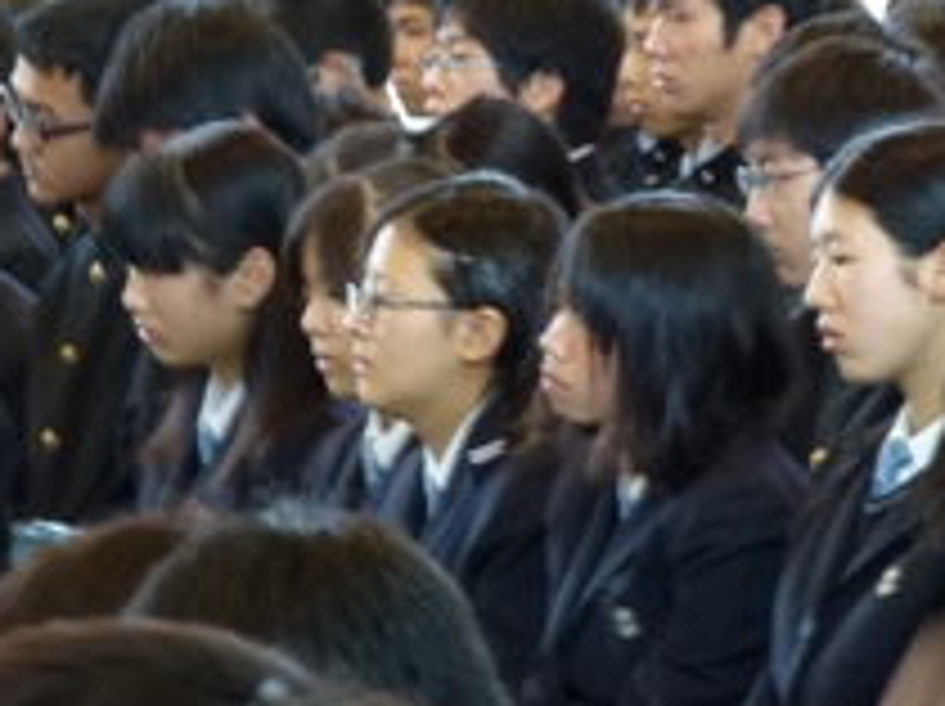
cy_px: 103
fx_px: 17724
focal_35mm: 650
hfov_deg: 3.1
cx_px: 666
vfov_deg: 2.3
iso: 200
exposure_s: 1/4
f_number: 5.7
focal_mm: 54.5
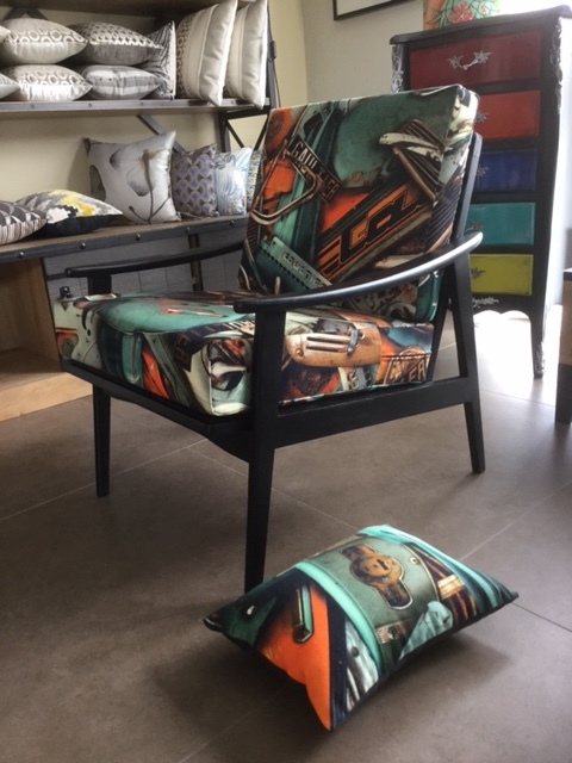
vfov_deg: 58.4
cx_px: 286
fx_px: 683
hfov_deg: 45.4
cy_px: 382
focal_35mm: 31
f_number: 2.4
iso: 100
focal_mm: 3.3
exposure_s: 1/33
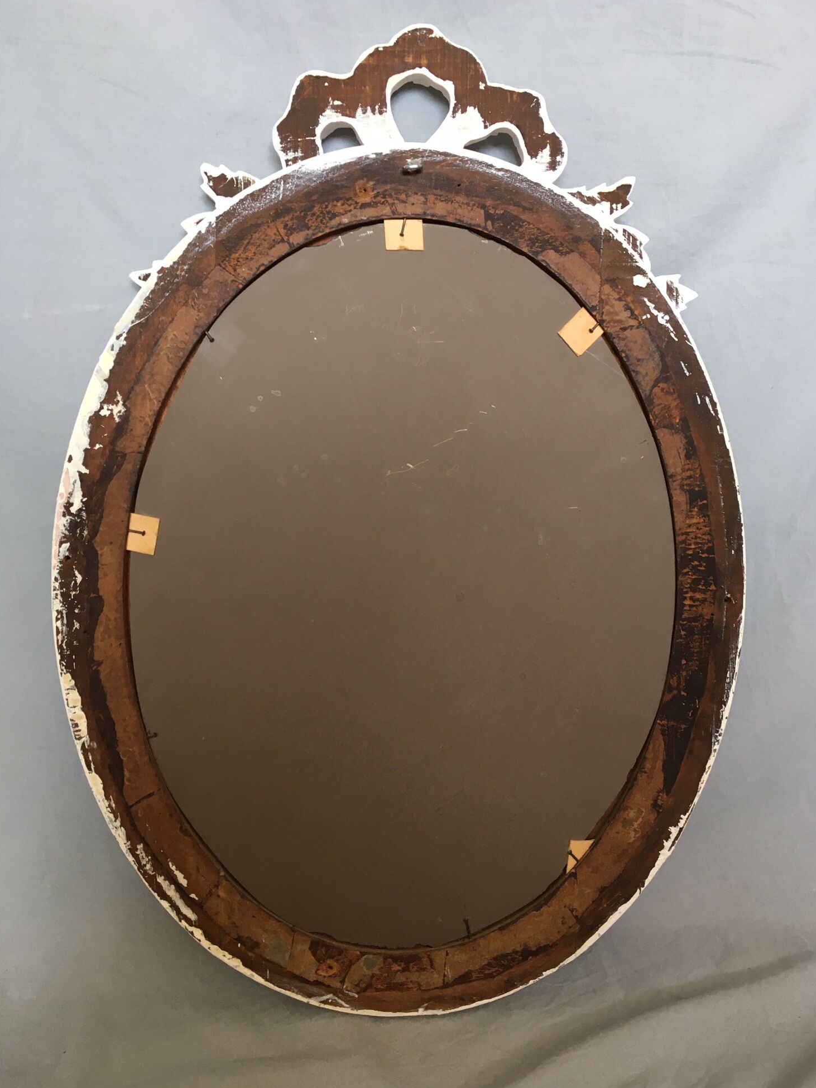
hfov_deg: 46.8
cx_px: 419
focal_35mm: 30
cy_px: 531
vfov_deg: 60.0
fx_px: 943
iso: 64
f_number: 2.2
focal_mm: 4.15
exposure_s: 1/33
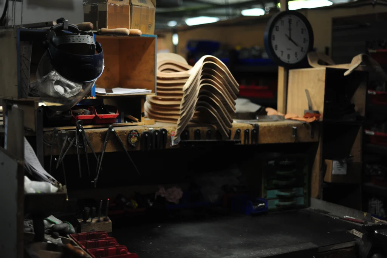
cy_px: 129
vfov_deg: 26.9
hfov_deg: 39.6
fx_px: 537
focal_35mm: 50
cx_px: 194
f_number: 1.8
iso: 1000
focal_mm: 50
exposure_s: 1/1000
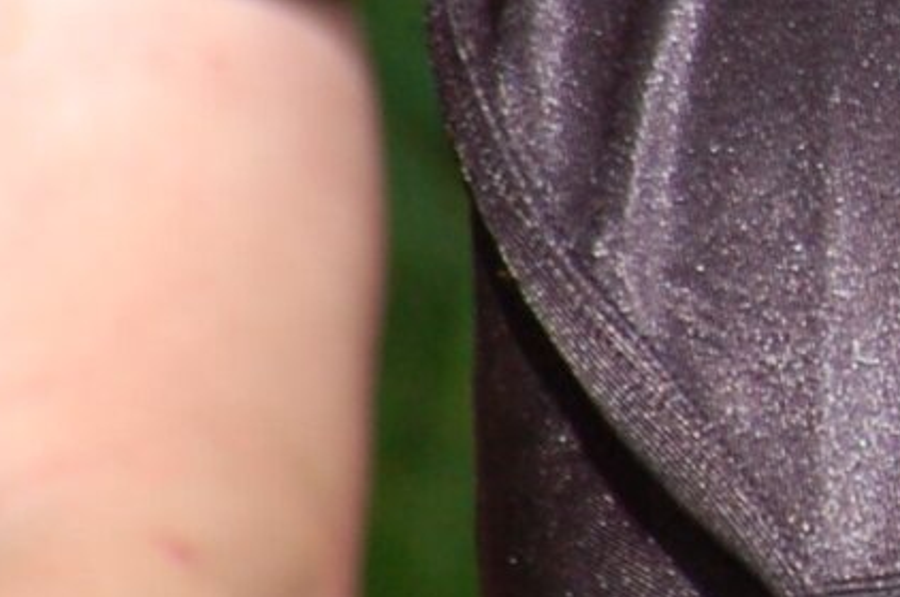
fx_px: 33149
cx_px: 2050
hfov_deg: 1.6
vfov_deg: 1.0
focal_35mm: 1328
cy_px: -258
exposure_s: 1/1000
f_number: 4.8
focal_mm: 170
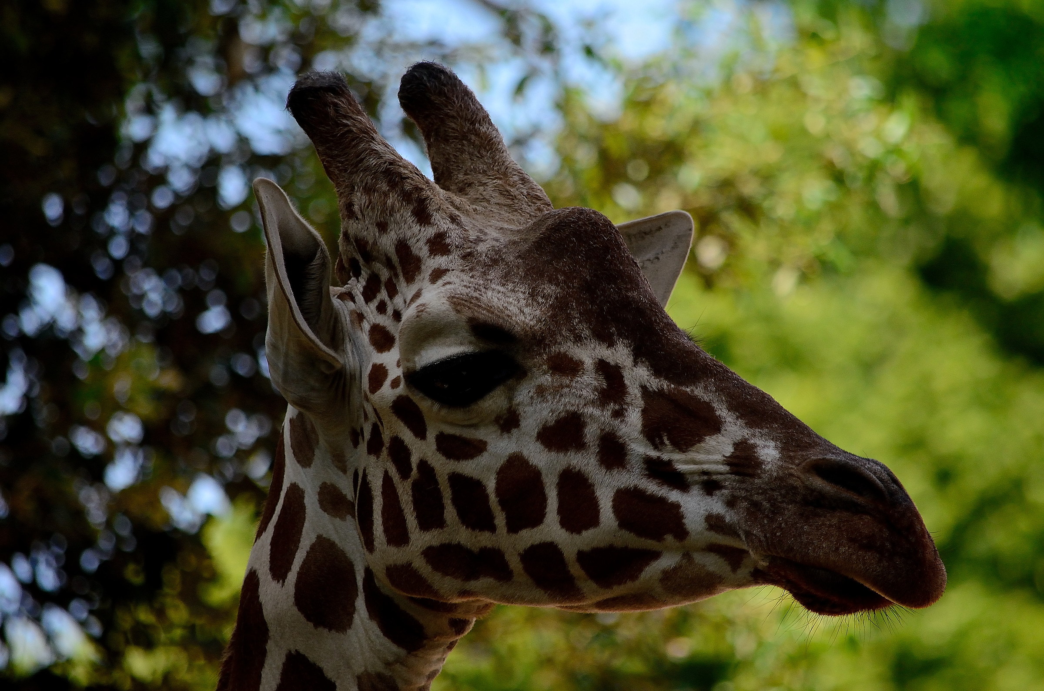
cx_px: 522
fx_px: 12153
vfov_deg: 3.3
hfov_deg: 4.9
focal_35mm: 420
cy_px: 346
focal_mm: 280
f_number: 5.6
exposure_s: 1/1250
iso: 400
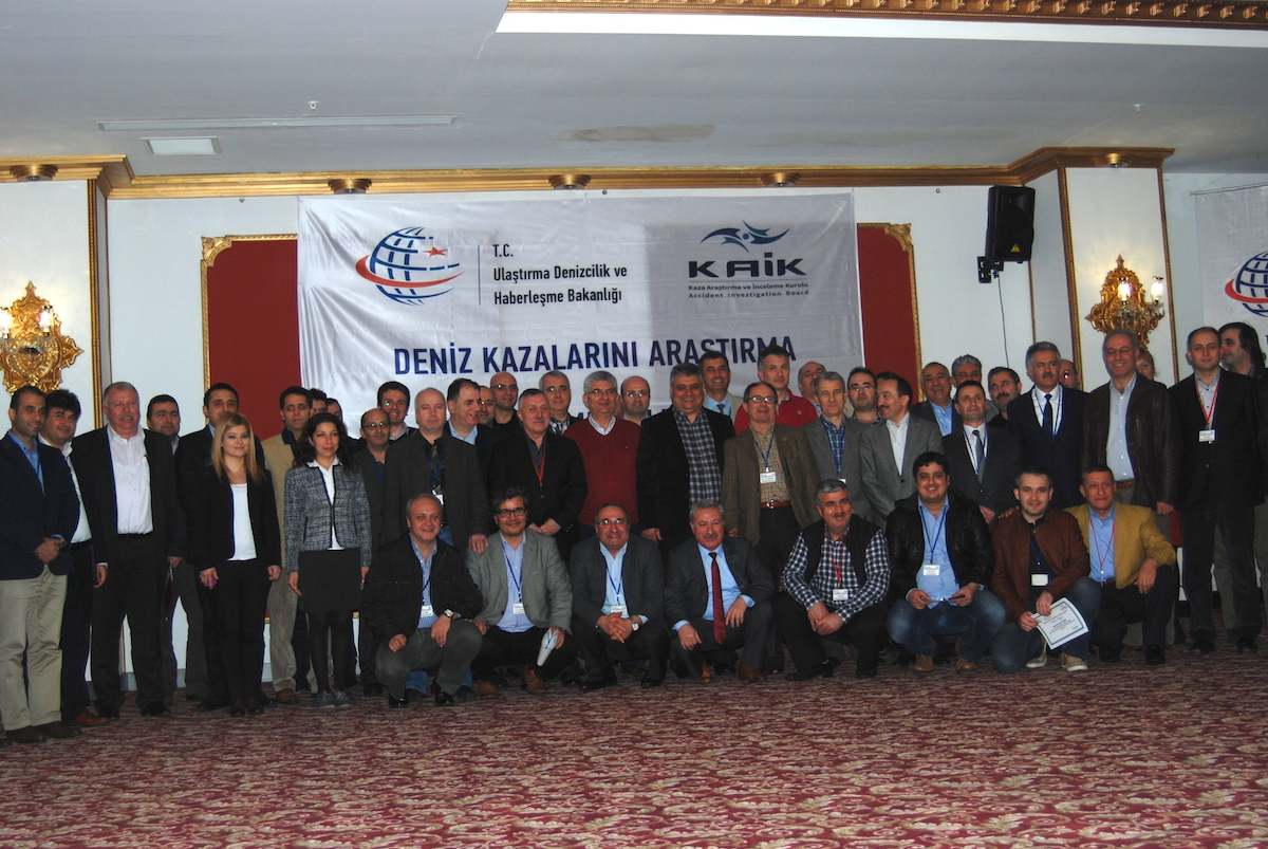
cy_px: 424
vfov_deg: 29.0
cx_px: 634
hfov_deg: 42.3
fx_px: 1640
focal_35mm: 46
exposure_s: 1/60
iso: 160
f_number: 3.8
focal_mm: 31
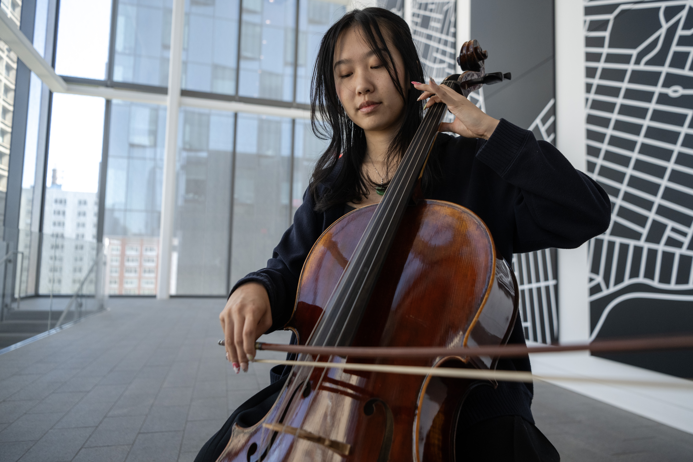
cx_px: 346
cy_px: 231
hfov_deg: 73.7
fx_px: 462
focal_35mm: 24
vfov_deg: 53.1
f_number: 2.8
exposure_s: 1/500
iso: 1250
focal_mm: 24
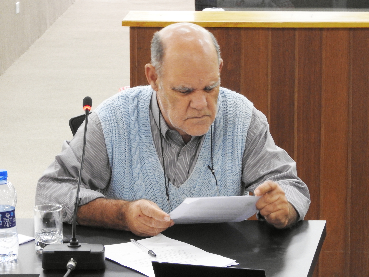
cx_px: 184
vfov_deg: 9.9
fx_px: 1599
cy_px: 138
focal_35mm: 150
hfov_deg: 13.2
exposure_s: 1/2.5
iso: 400
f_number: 7.3
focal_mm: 26.9
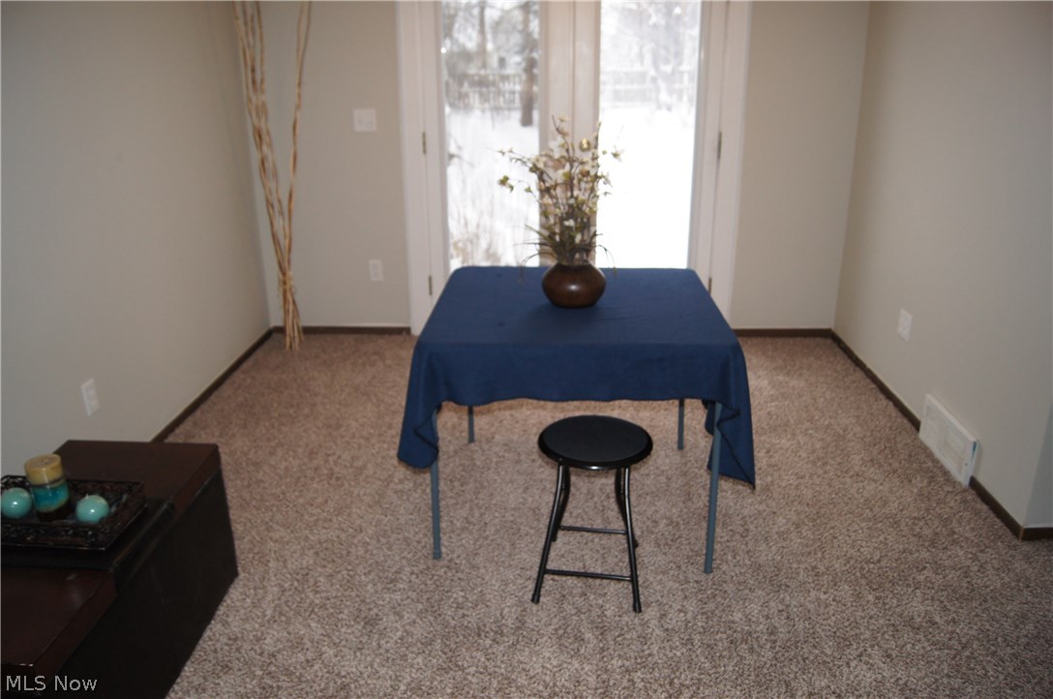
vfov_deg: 47.8
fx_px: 789
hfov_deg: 67.5
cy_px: 350
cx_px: 526
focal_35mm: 27
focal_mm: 18
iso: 400
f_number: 4
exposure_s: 1/160
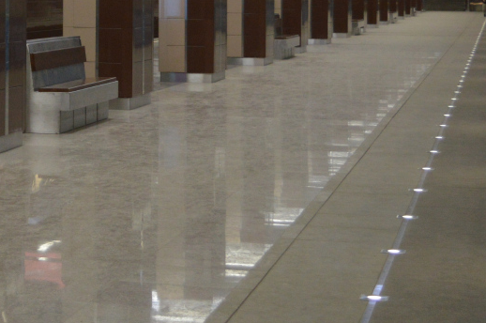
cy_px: -47
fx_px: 1524
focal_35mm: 113
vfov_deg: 11.9
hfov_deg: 17.5
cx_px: -38
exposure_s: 1/160
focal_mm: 30
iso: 800
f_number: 4.2
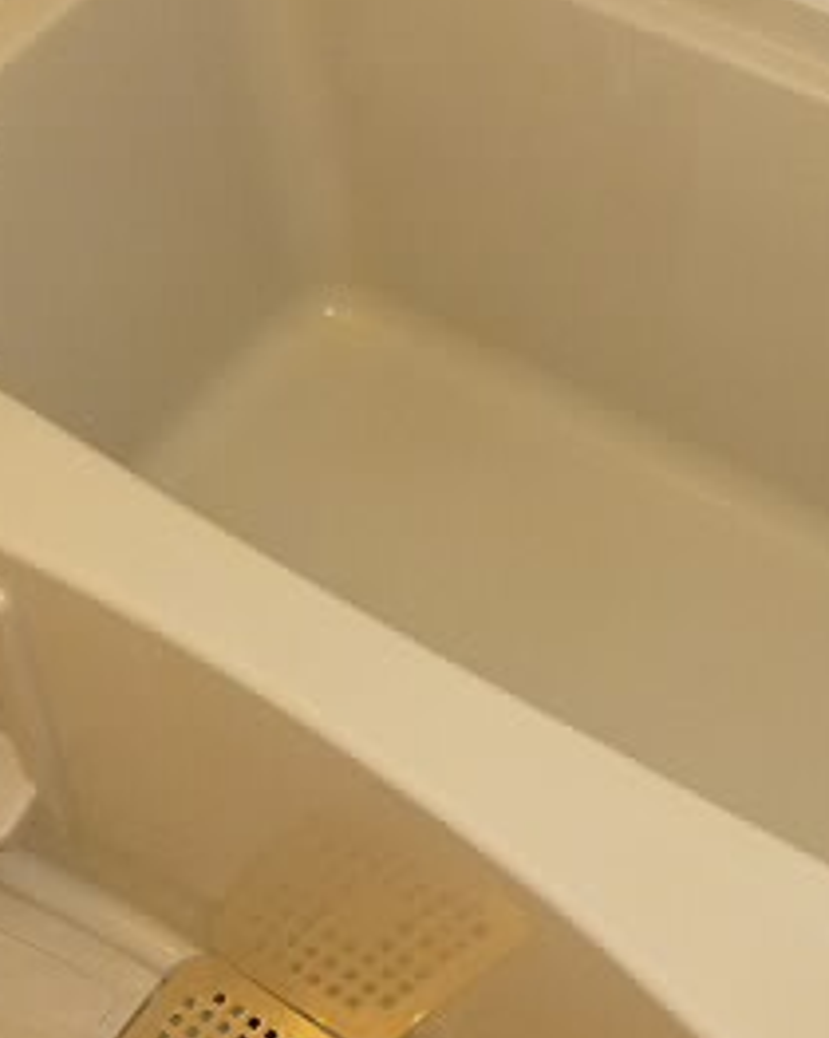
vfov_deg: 31.9
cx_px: 343
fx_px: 1812
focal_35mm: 59
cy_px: 436
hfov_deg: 25.7
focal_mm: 4.5
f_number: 3.1
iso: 800
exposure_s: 1/60
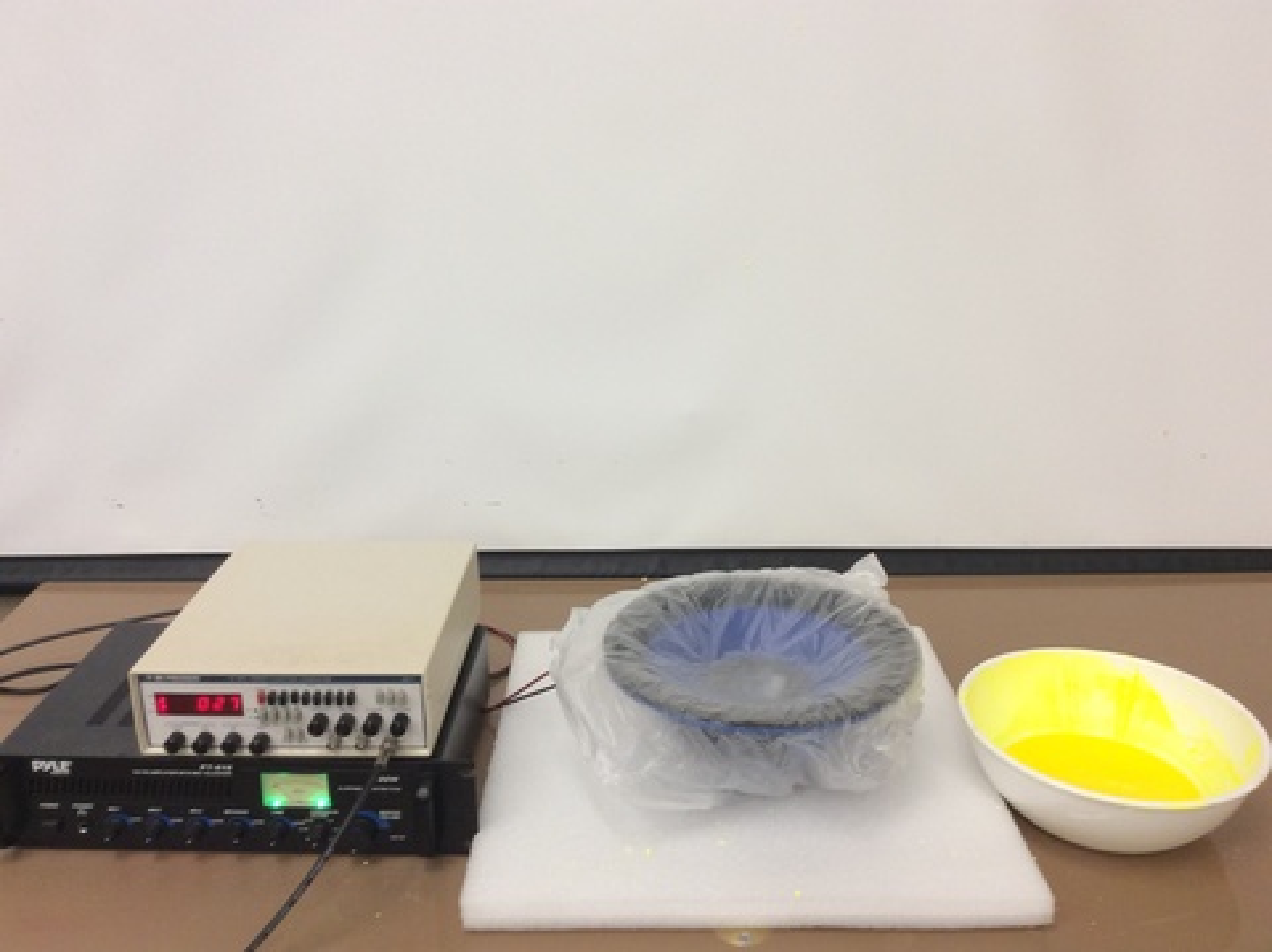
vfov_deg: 44.1
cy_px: 476
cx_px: 636
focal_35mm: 32
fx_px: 1175
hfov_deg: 56.9
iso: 80
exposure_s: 1/24
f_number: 2.4
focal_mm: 3.3
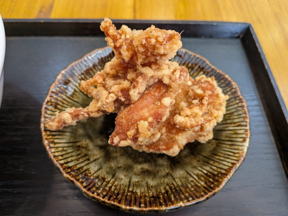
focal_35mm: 24
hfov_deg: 71.6
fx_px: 200
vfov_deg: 56.8
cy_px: 108
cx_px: 144
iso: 83
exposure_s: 1/50
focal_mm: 4.53
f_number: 1.7
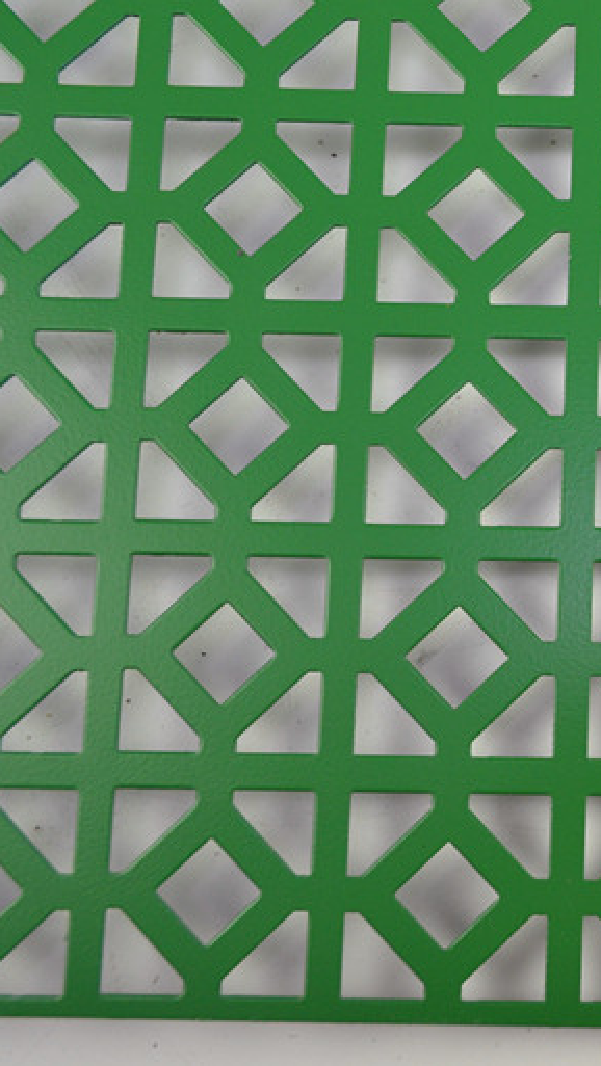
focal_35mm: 49
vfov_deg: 42.1
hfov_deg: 22.5
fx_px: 1387
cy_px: 518
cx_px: 728
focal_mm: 20
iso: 400
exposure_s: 1/125
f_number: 5.6
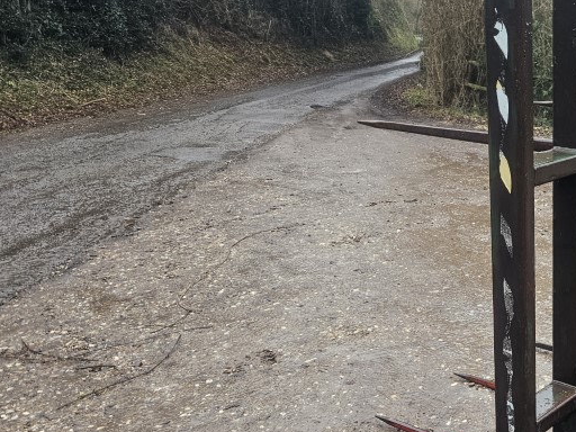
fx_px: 765
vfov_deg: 31.5
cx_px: 536
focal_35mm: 46
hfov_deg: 38.0
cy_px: 248
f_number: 1.8
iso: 160
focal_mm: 5.4
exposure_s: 1/180
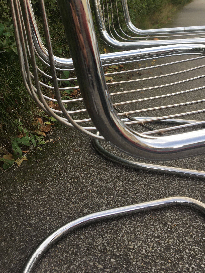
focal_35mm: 42
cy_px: 79
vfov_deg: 43.8
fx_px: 332
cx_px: 94
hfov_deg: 34.3
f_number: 2.2
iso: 25
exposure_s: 1/292
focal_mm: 4.15
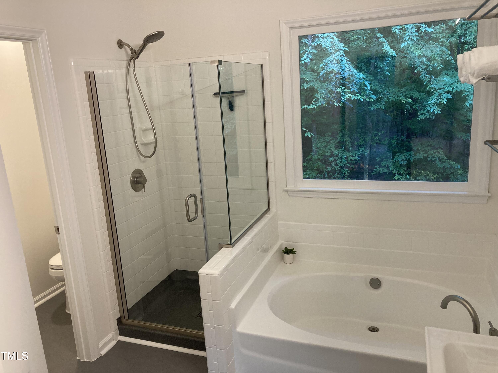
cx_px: 249
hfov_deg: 63.4
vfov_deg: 49.7
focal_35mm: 28
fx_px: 403
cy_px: 186
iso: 160
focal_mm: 3.99
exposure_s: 1/60
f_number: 1.8
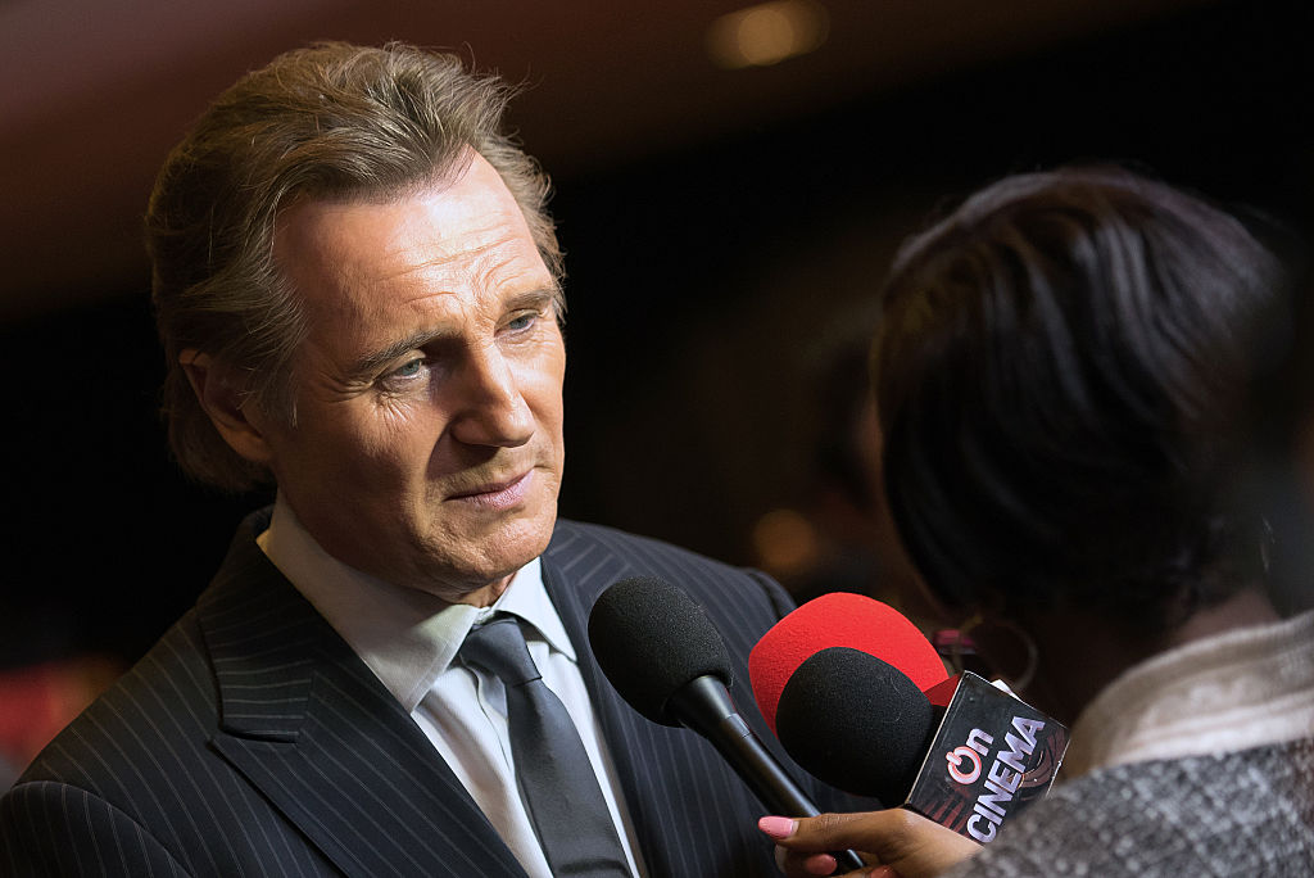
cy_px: 439
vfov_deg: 12.5
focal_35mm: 110
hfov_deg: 18.6
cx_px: 657
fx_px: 4017
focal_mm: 110
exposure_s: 1/200
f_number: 3.2
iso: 1600
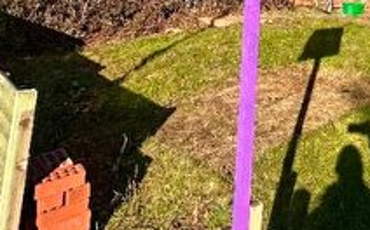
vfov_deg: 22.4
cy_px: -98
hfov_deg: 36.9
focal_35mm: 49
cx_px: 370
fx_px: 494
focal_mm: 2.22
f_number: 2.2
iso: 50
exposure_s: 1/1595
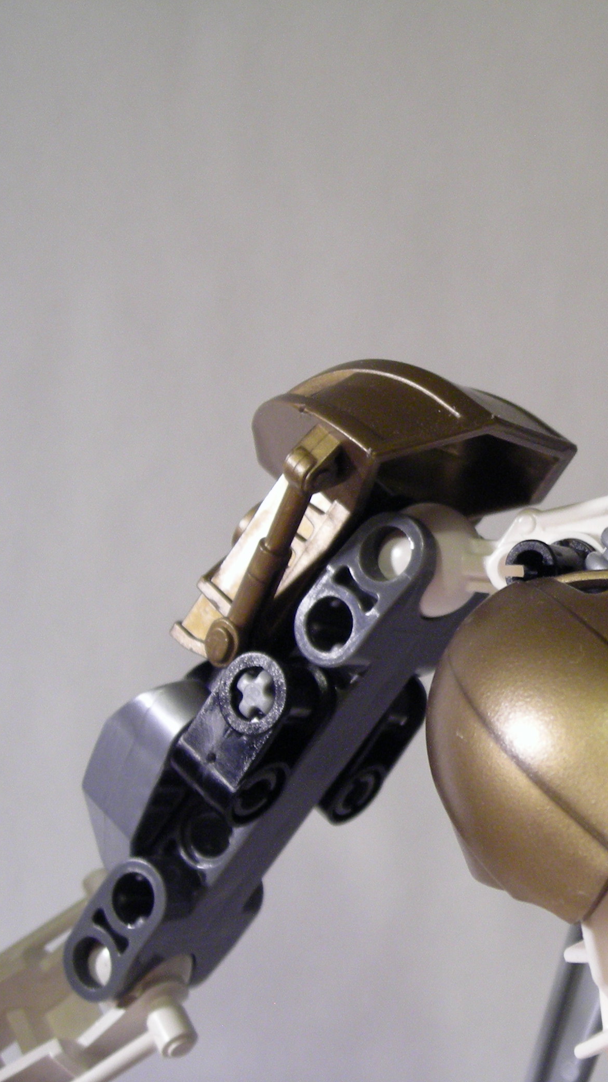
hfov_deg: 16.9
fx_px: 1978
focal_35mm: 69
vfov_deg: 30.6
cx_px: 680
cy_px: 542
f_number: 3.4
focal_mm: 7.8
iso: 200
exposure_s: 1/4.3
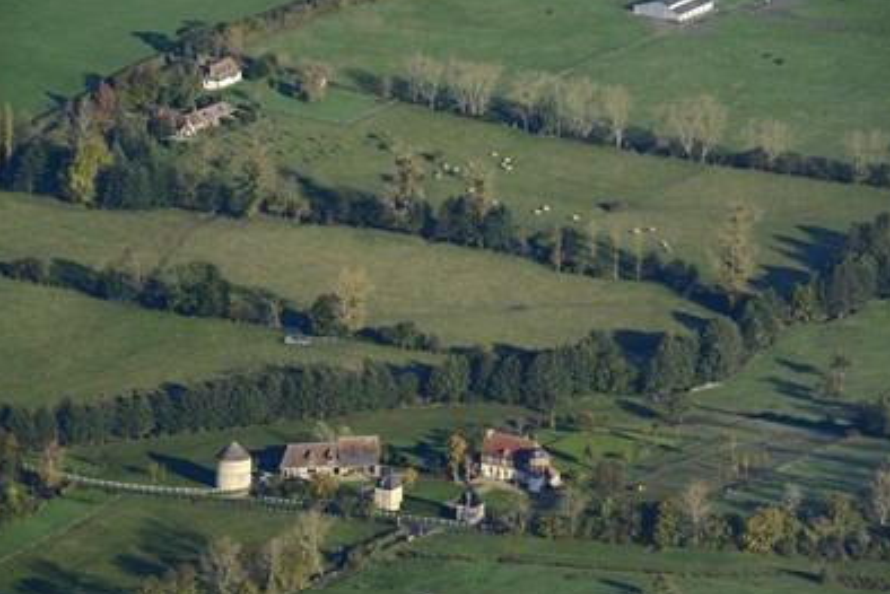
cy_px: 291
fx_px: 4872
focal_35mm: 197
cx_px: 452
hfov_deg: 10.4
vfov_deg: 7.0
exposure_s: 1/1000
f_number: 7.1
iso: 400
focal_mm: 185
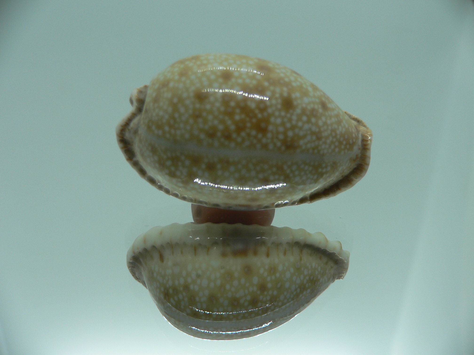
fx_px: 479
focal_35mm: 35
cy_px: 178
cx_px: 237
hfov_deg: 52.6
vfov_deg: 40.7
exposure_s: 1/60
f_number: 2.8
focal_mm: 4.6
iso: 80
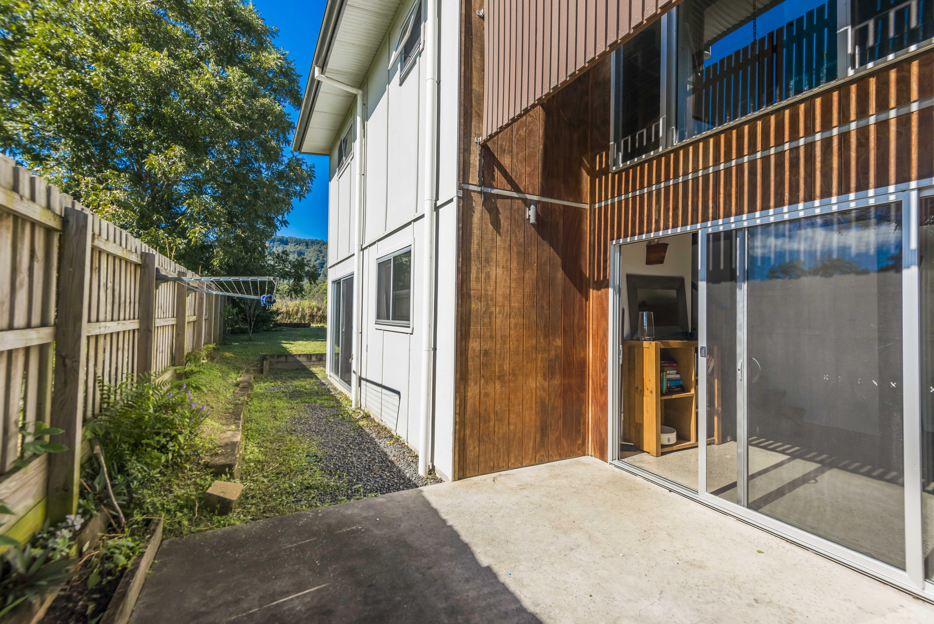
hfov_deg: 96.7
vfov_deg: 73.8
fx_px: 415
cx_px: 467
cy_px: 312
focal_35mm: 16
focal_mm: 16
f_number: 8
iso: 800
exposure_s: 1/1250
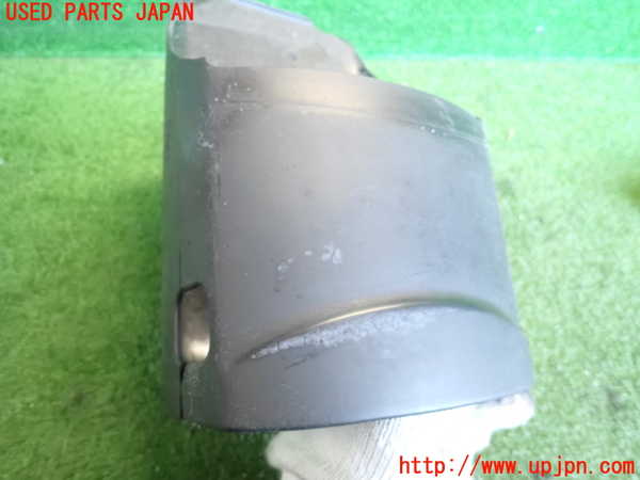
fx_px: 462
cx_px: 320
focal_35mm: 25
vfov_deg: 54.9
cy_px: 240
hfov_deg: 69.4
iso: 1600
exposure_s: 1/100
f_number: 2
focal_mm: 4.5
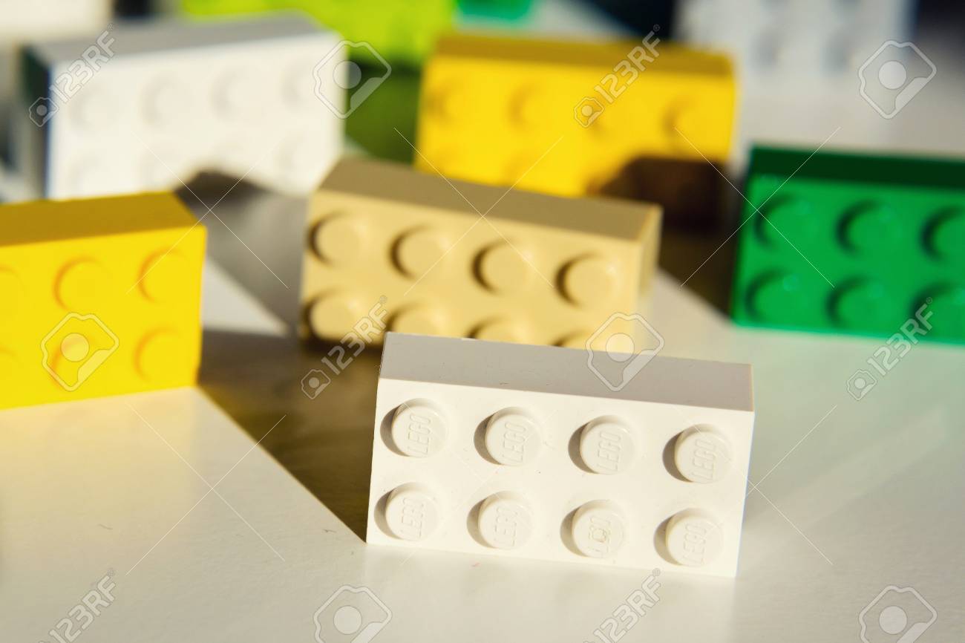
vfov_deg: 14.7
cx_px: 482
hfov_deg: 21.9
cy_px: 322
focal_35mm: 93
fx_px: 2492
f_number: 9
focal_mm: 62
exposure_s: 1/500
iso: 100
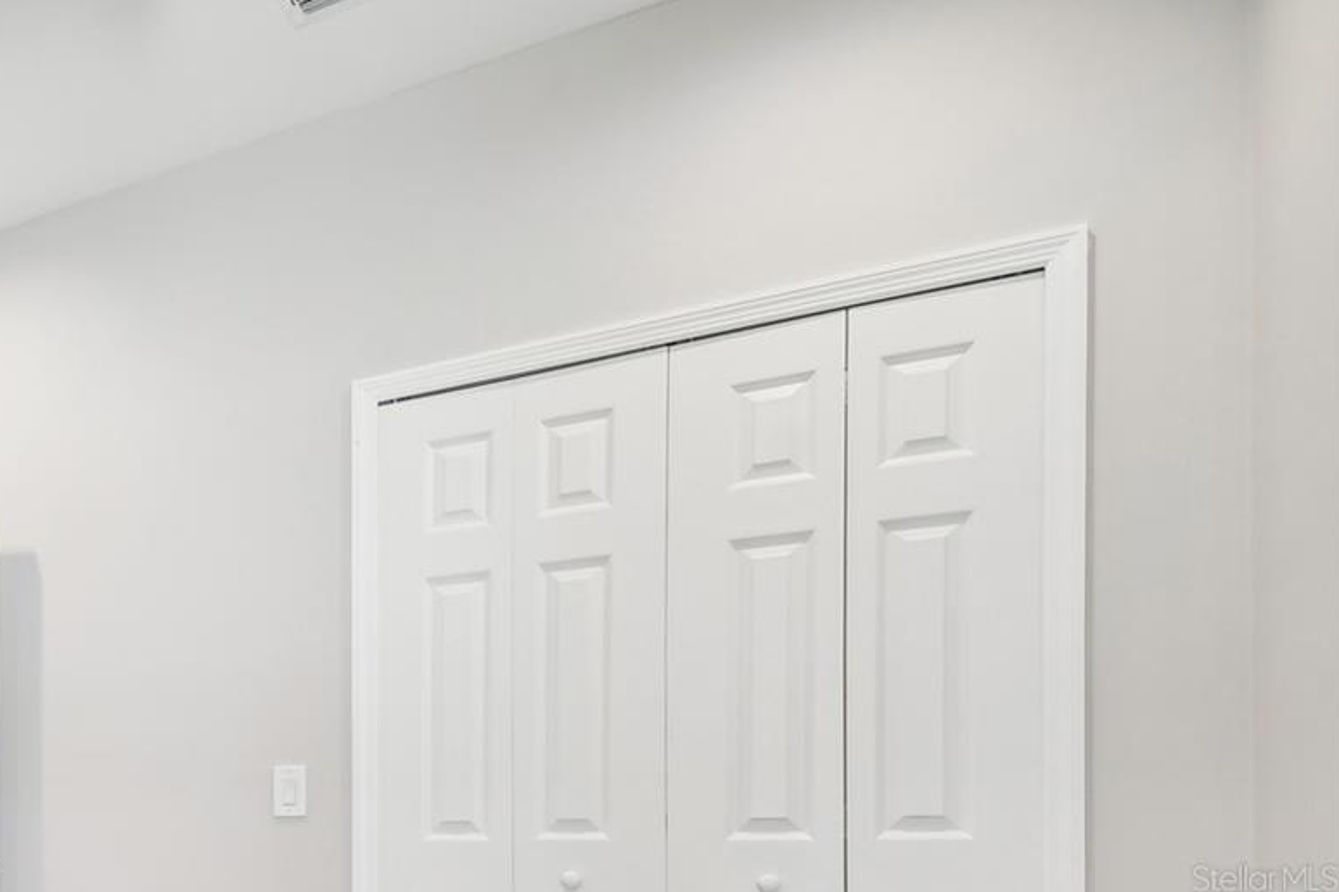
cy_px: 878
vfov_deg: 38.0
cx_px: -38
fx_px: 1153
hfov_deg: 48.2
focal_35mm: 31
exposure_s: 1/5
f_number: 7.1
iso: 100
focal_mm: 10
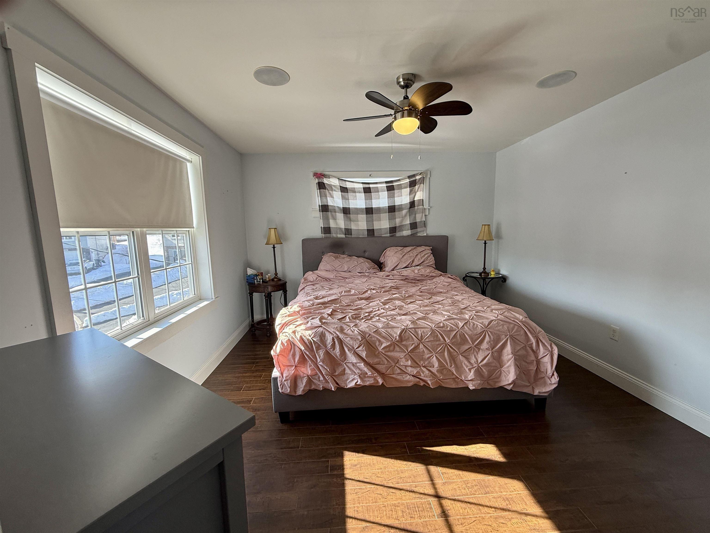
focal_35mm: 14
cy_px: 266
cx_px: 355
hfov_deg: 102.1
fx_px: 287
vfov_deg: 85.7
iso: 80
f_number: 2.2
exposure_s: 1/99
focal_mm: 2.22
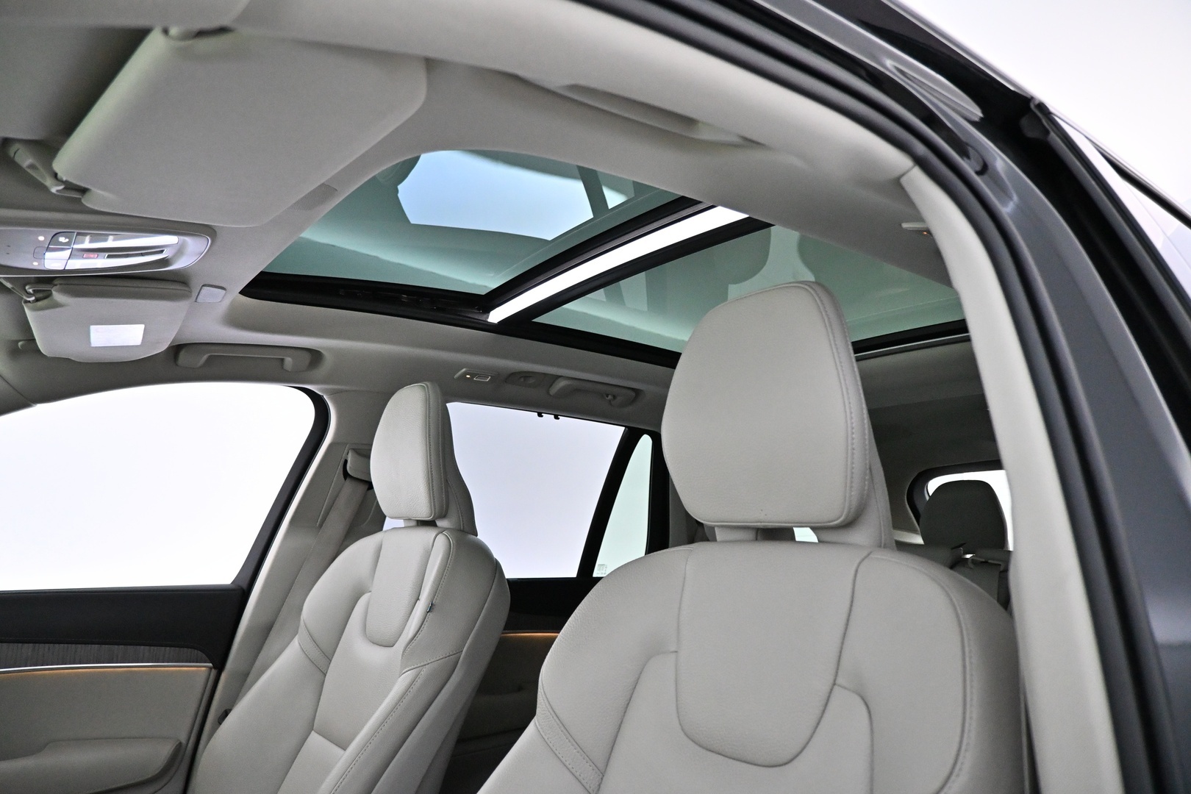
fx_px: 794
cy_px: 397
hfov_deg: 73.7
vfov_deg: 53.1
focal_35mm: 24
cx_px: 596
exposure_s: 1/80
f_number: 3.5
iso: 3200
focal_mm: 16
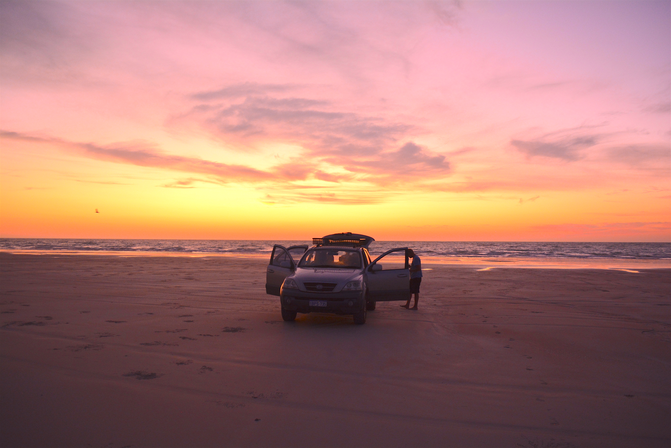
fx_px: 503
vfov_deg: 48.0
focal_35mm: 27
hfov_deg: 67.4
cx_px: 336
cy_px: 224
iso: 400
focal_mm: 18
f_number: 4
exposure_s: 1/60
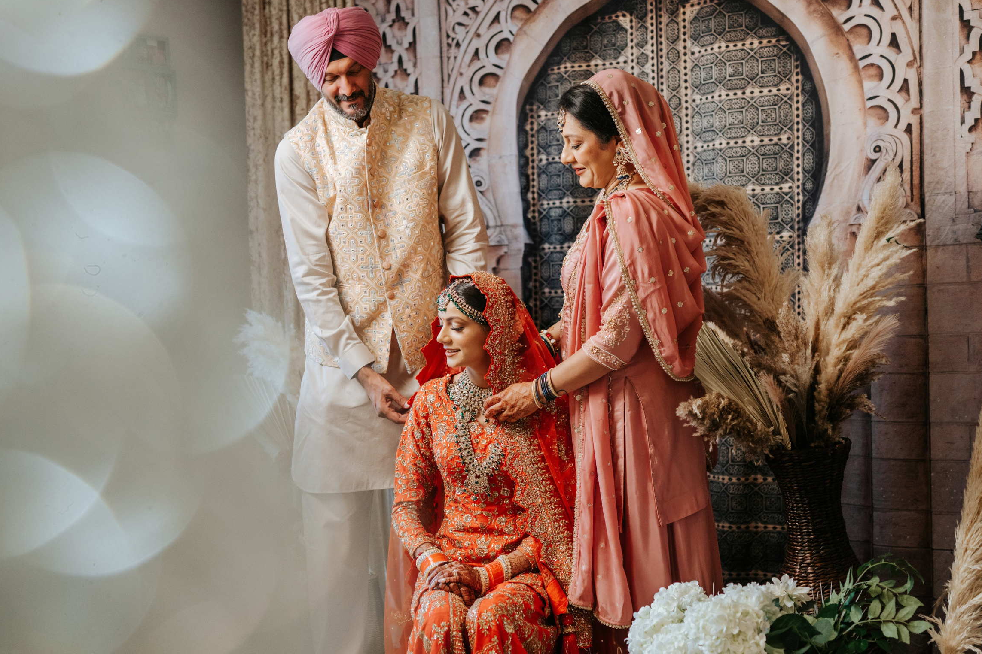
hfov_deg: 35.6
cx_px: 528
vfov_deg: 24.2
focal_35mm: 56
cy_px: 333
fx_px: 1527
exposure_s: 1/160
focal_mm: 50
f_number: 2
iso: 800
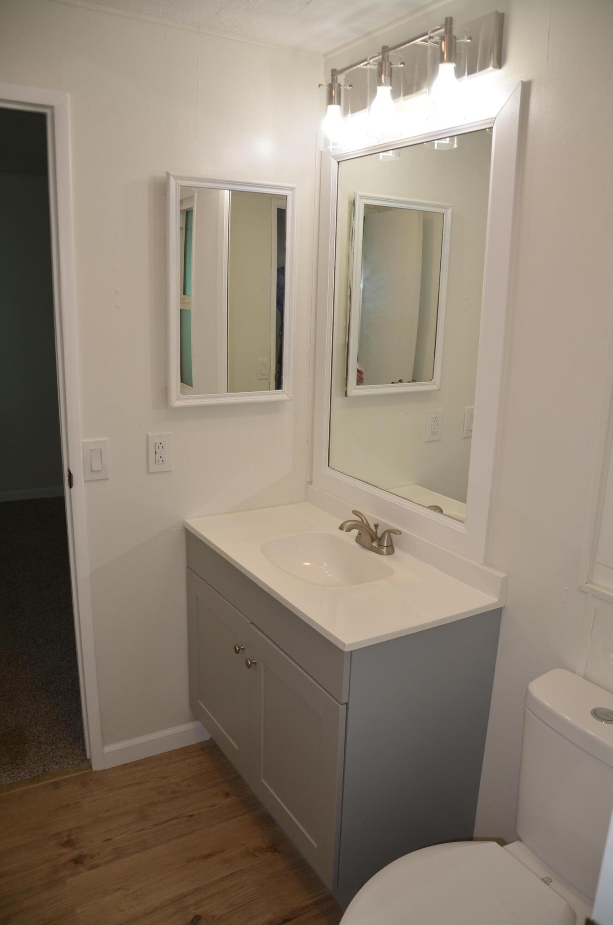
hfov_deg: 47.7
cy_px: 462
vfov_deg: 67.5
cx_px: 306
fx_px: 693
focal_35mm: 27
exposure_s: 1/160
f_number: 3.5
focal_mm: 18
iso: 200
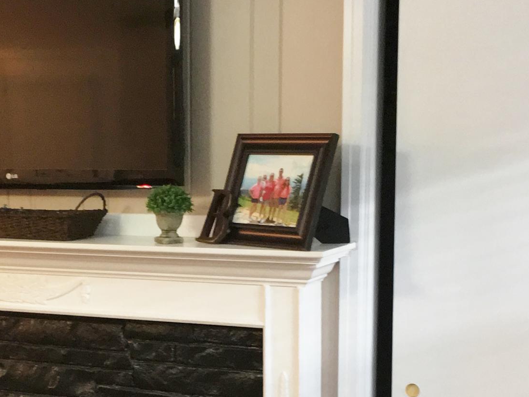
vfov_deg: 18.3
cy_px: 361
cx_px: 149
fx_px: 1207
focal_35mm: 79
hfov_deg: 24.5
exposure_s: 1/15
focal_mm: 4.15
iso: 200
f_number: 2.2
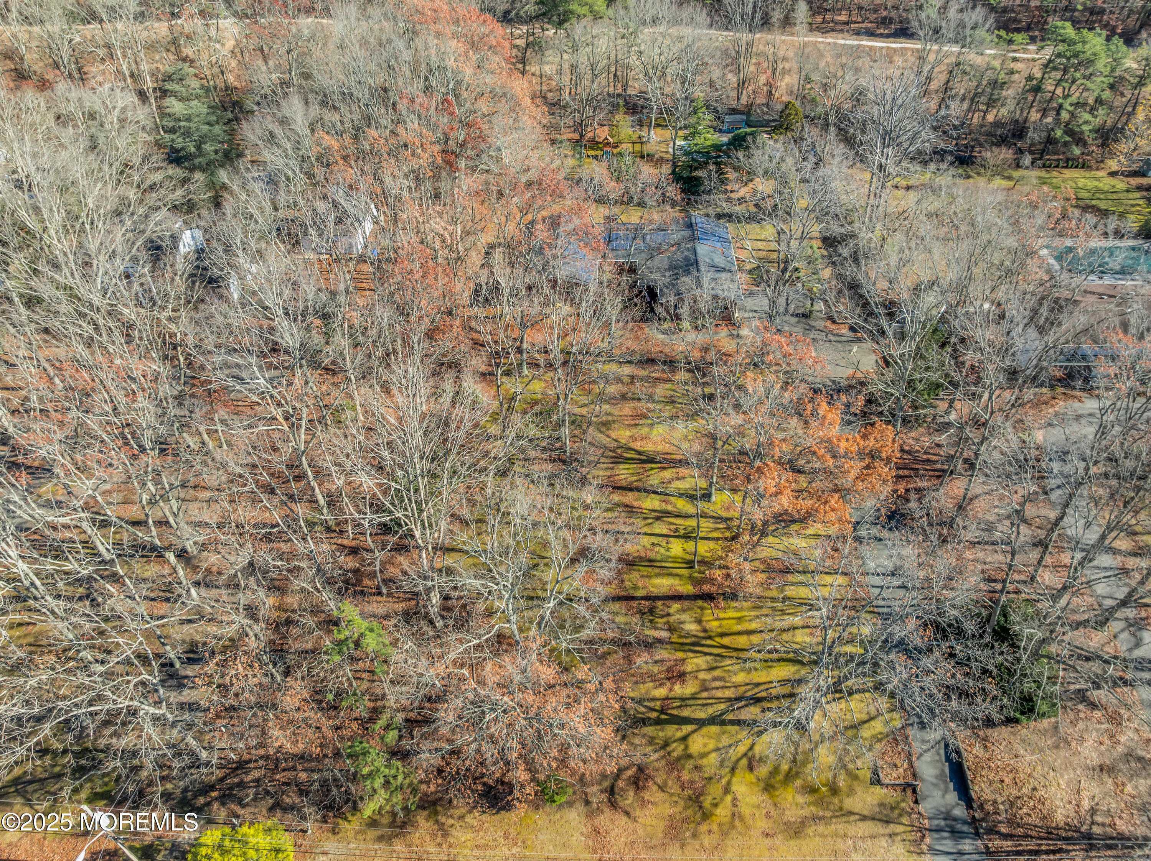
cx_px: 576
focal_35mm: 24
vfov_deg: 56.8
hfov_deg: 71.6
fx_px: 798
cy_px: 430
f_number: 2.8
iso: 100
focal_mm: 12.29
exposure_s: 1/400
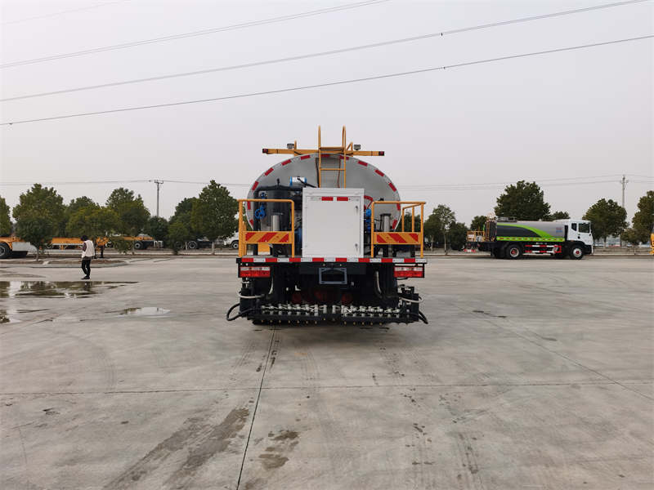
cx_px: 327
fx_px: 510
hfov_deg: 65.3
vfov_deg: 51.4
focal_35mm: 27
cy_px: 245
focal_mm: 5.56
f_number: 1.6
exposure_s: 1/2404
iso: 50
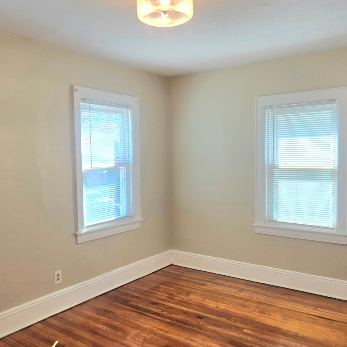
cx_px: 185
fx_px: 374
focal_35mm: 33
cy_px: 182
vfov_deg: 49.7
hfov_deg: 49.7
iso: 25
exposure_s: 1/152
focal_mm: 5.4
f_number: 1.8
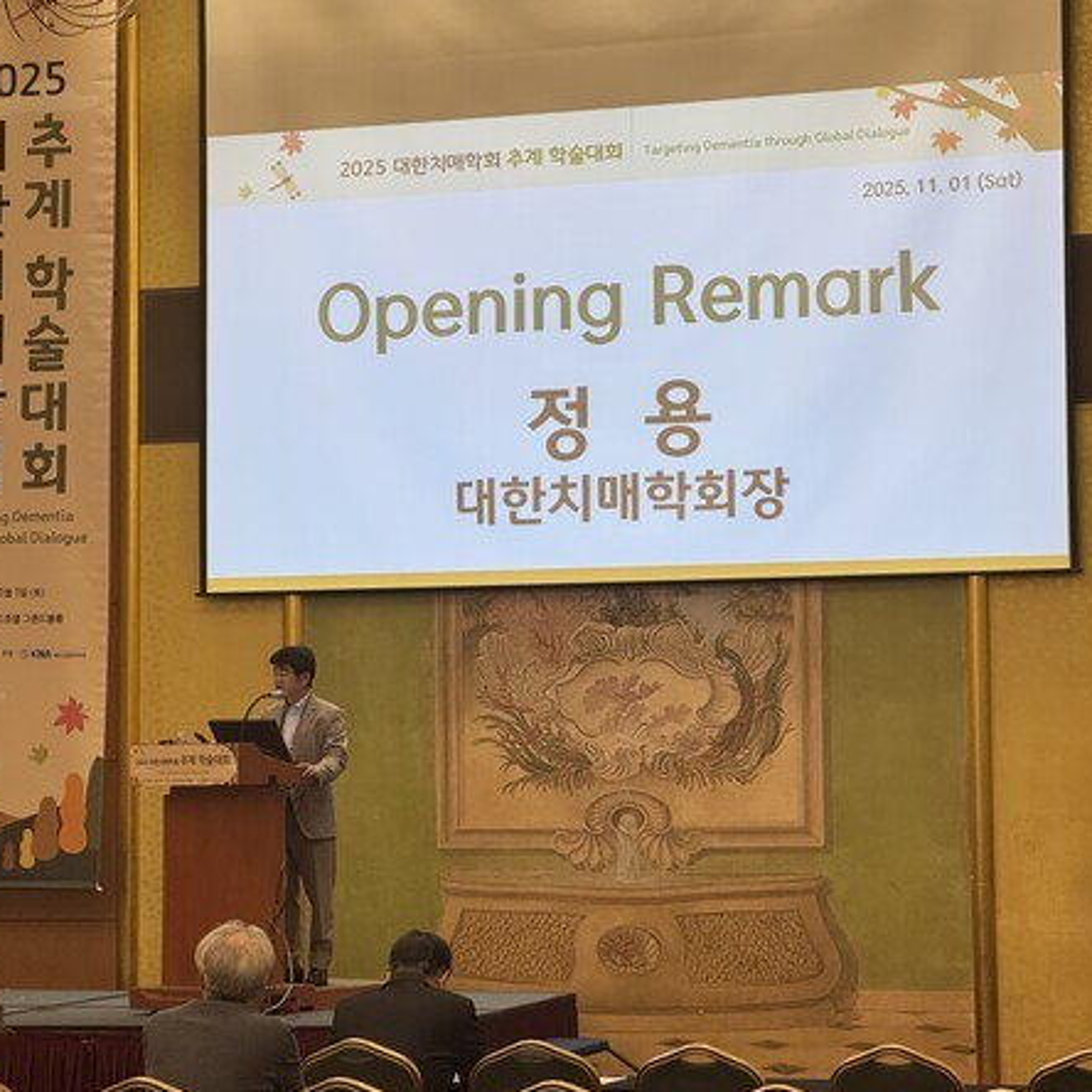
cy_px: 546
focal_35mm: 92
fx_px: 3284
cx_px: 544
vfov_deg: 18.9
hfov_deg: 18.9
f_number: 2.8
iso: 250
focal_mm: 9
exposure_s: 1/120
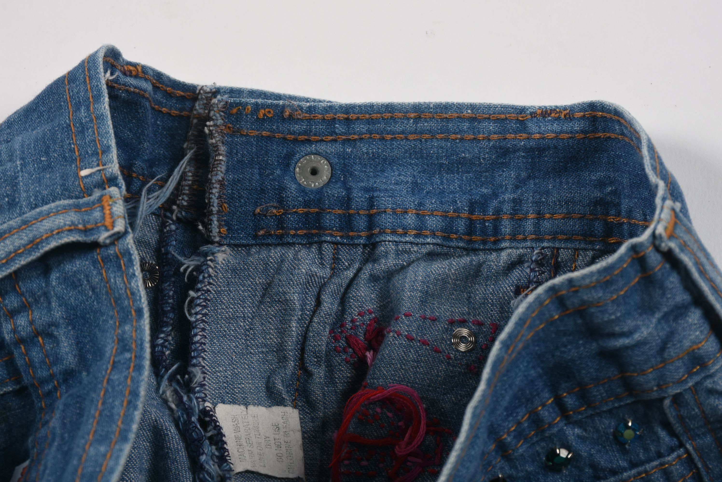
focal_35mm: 105
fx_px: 2107
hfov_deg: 19.4
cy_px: 241
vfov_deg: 13.1
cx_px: 361
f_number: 13
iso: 200
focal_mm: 70
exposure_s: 1/125
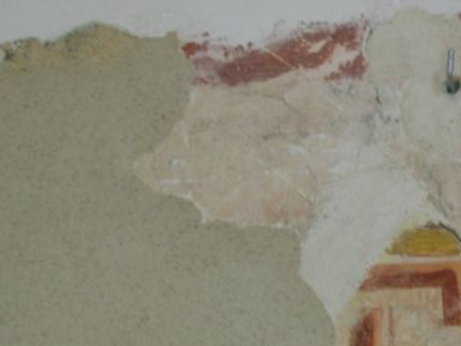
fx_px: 3677
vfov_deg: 5.4
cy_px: 247
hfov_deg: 7.1
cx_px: 493
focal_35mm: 276
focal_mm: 24
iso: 100
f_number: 4.9
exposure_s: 1/5.6
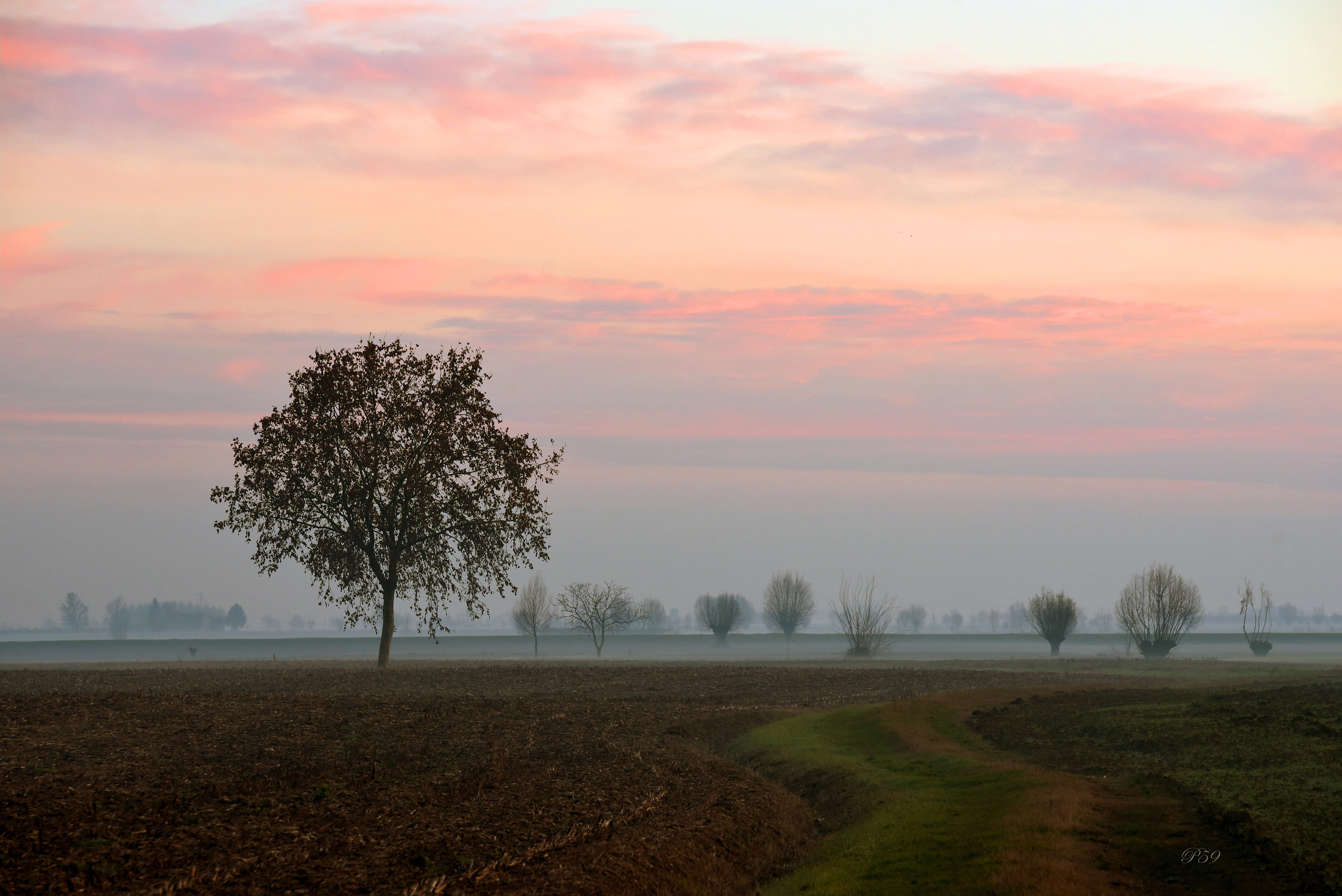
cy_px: 448
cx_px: 671
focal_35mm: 145
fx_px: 5407
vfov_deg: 9.5
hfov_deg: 14.1
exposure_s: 1/40
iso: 1000
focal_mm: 145
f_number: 7.1
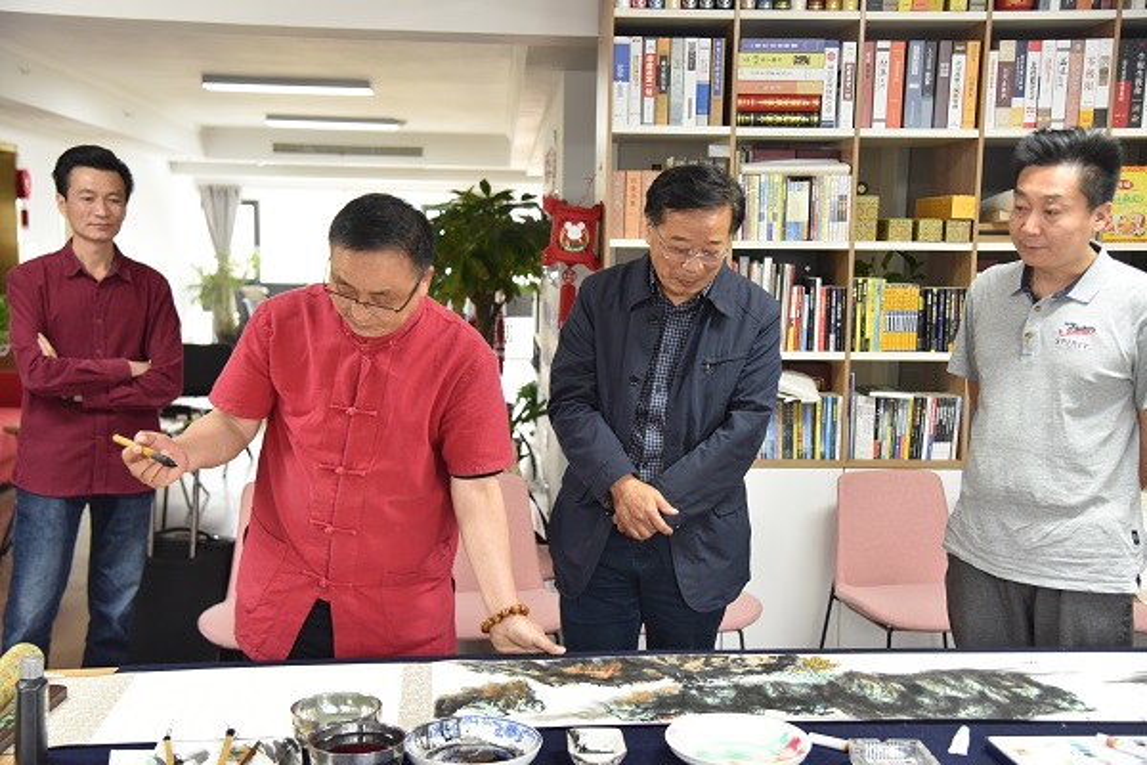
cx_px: 574
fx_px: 1402
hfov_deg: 44.5
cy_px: 382
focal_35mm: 44
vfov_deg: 30.5
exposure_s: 1/60
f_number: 4
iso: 1800
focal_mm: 44
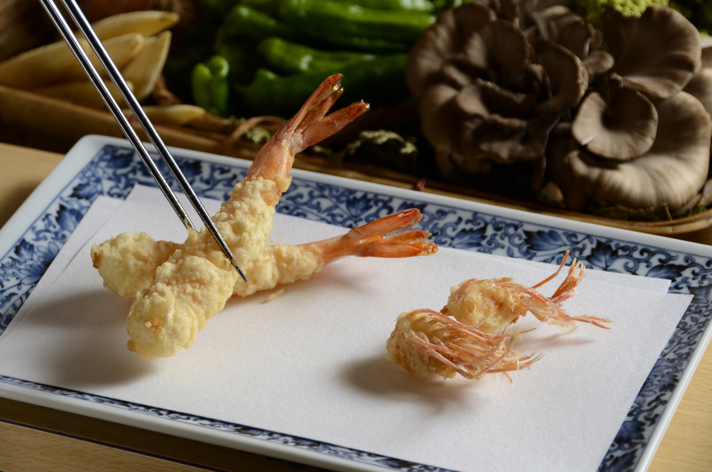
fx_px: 3316
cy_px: 236
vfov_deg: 8.1
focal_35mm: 168
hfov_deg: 12.3
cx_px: 356
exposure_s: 1/200
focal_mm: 112
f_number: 7.1
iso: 200
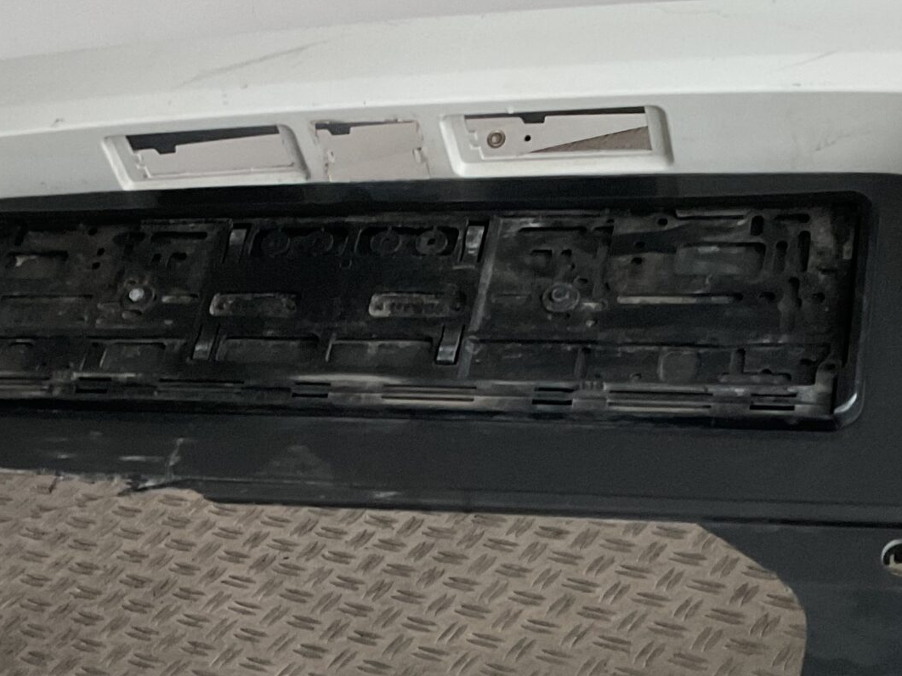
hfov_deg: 27.6
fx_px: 1823
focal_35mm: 70
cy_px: 488
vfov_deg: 20.9
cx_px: 315
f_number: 1.8
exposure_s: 1/33
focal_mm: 3
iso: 320
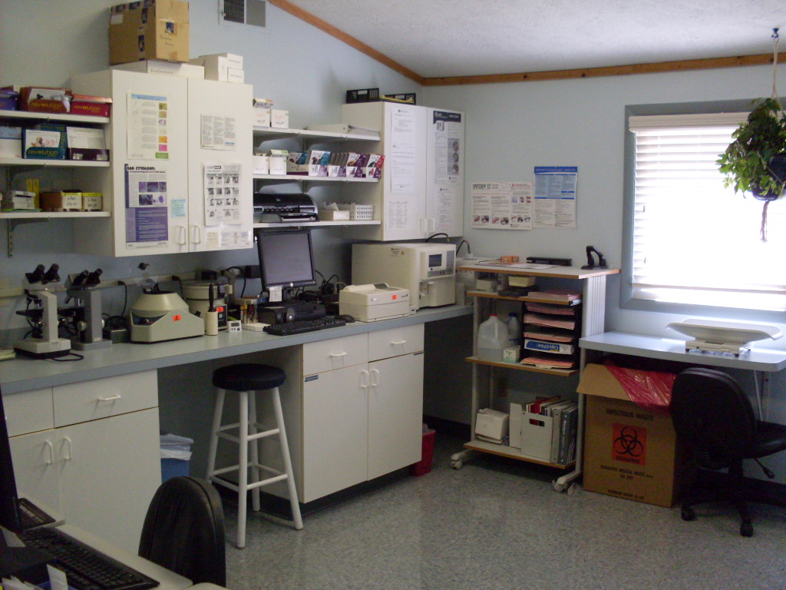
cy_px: 295
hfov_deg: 49.0
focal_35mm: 38
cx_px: 393
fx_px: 863
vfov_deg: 37.7
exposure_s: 1/45
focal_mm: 6.3
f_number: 2.8
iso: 160
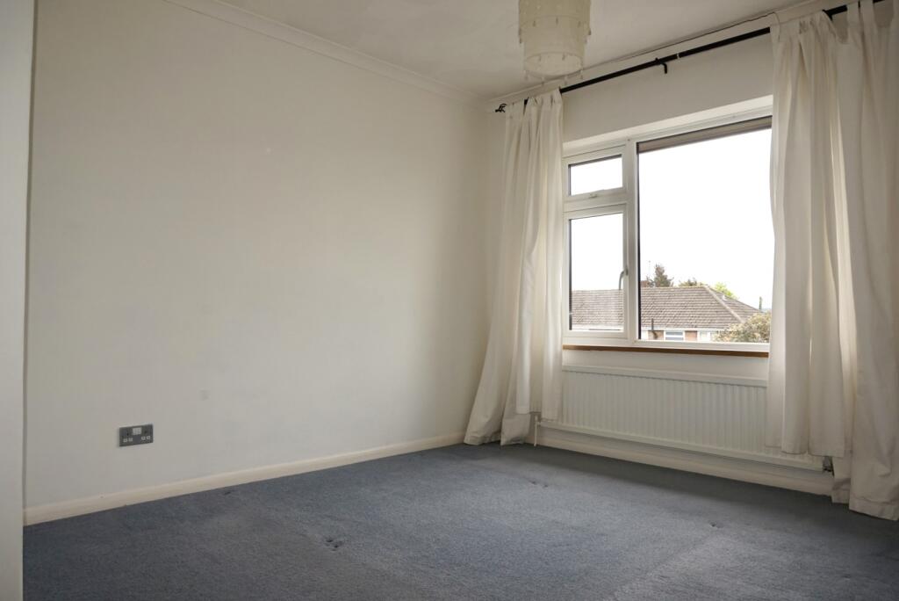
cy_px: 300
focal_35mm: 26
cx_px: 450
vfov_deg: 50.5
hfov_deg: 70.4
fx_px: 637
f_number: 8
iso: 400
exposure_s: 1/160
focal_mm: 17
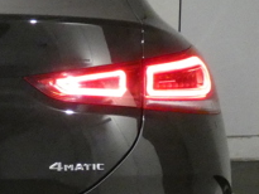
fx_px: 1138
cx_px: -104
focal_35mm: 152
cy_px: 174
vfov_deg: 9.7
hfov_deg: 12.5
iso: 1600
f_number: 3.6
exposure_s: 1/80
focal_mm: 7.1
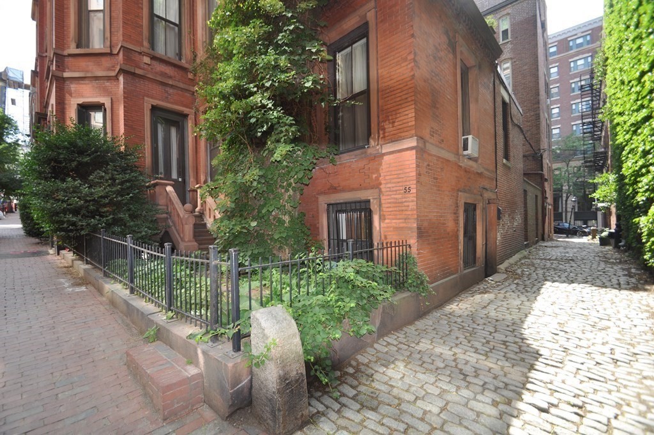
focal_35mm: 15
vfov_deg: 77.2
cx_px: 327
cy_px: 218
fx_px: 272
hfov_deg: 100.5
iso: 200
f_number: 4.5
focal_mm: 10
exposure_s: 1/200
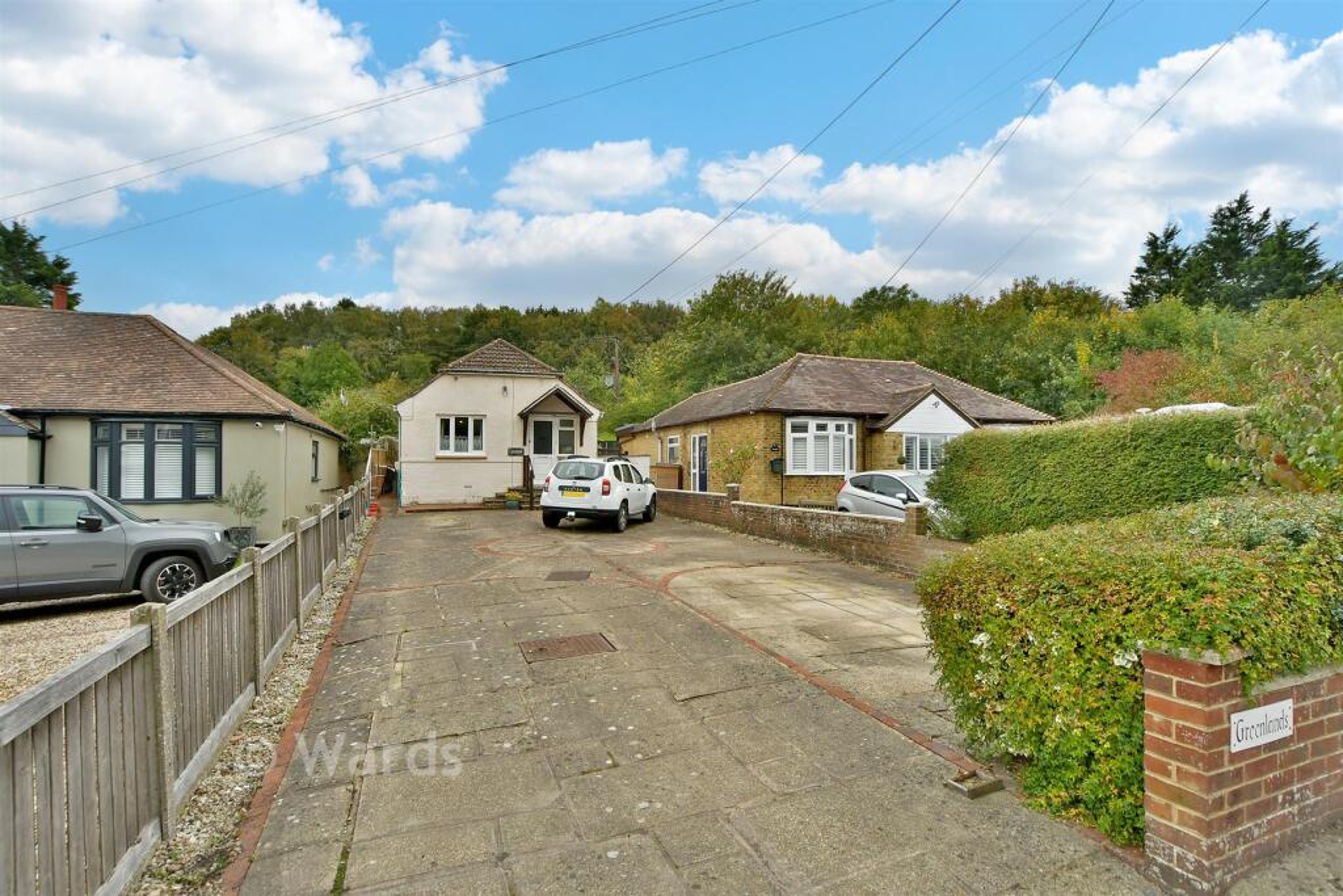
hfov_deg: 100.4
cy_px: 448
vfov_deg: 77.3
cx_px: 672
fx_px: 560
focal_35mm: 15
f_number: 9
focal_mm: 10
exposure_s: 1/320
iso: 500
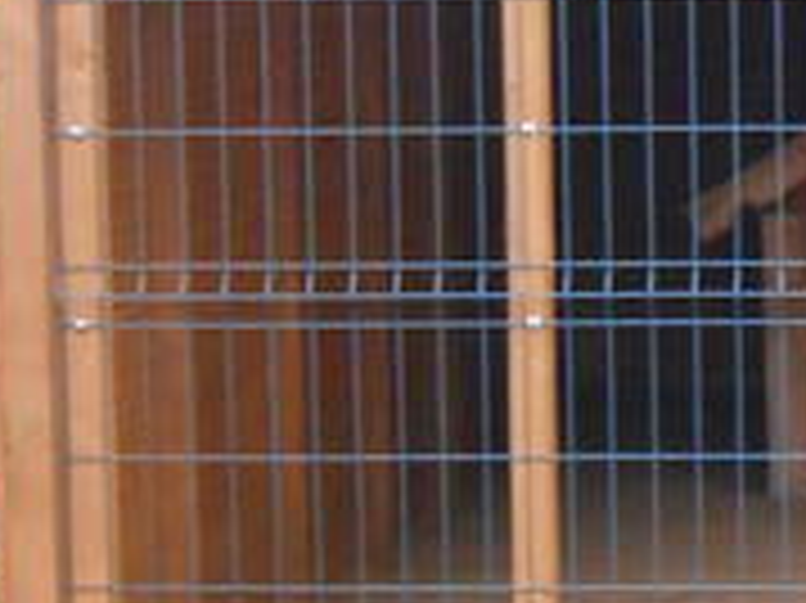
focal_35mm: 160
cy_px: 274
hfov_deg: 12.1
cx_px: 928
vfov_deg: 9.3
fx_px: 3723
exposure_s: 1/80
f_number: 4.5
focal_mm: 7.8
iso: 800
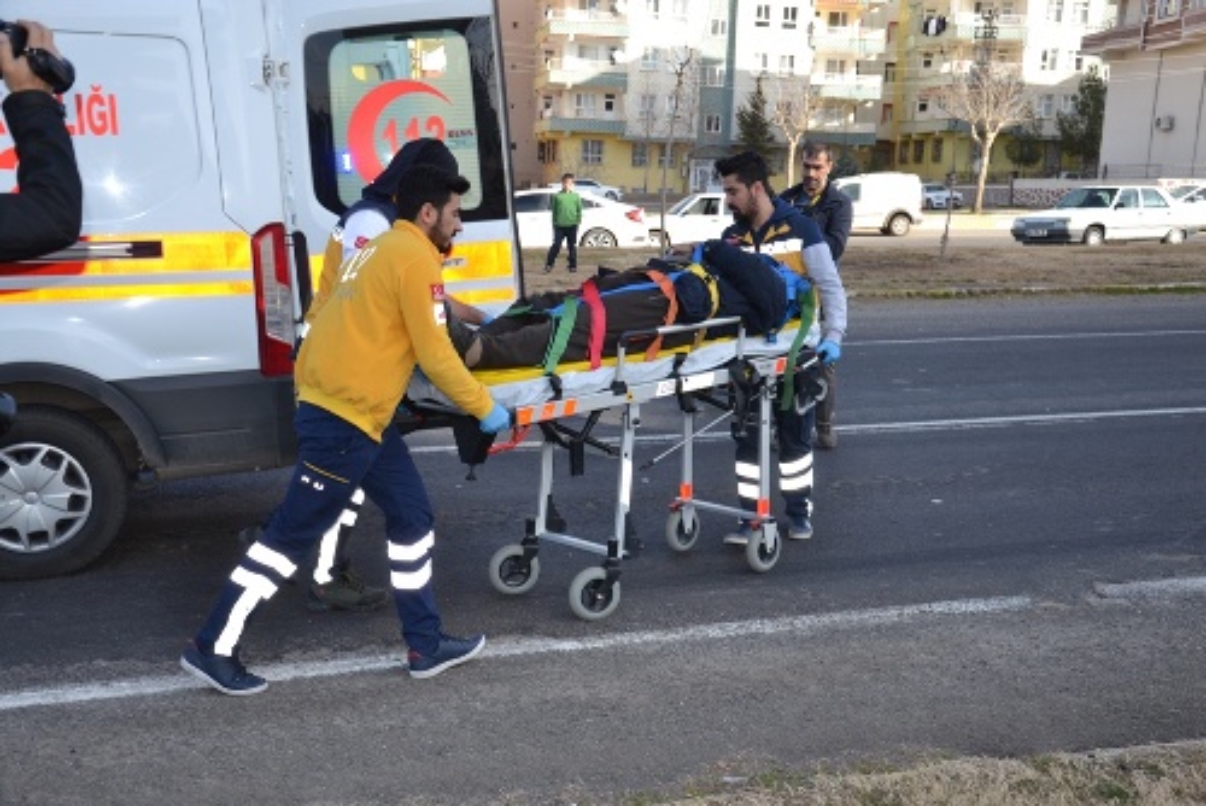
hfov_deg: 49.5
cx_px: 603
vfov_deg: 34.3
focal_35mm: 39
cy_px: 403
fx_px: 1307
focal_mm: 26
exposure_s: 1/200
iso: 100
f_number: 4
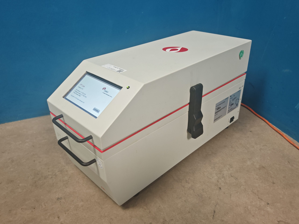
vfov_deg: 51.4
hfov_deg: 65.3
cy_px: 112
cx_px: 150
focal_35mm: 27
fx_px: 233
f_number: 1.4
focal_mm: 6.83
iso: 125
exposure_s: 1/50
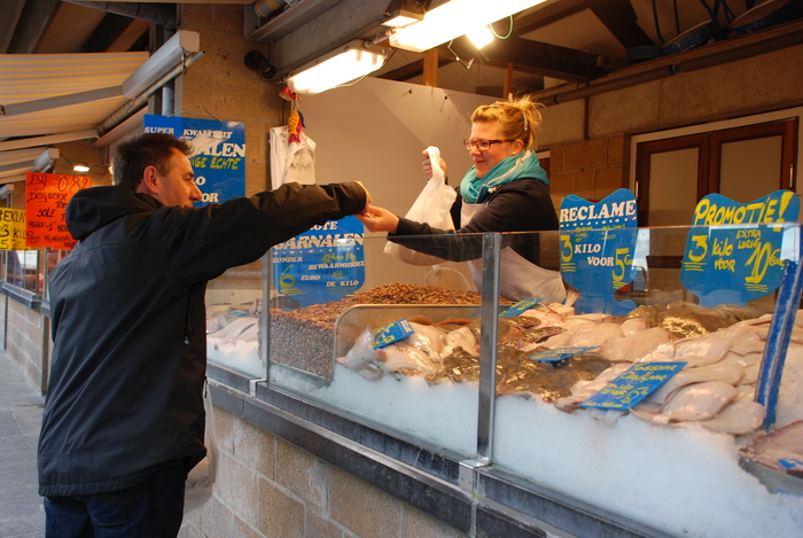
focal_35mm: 36
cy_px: 269
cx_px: 402
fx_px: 804
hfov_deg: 53.1
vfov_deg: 37.0
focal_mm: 24
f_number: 4
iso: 200
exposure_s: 1/40
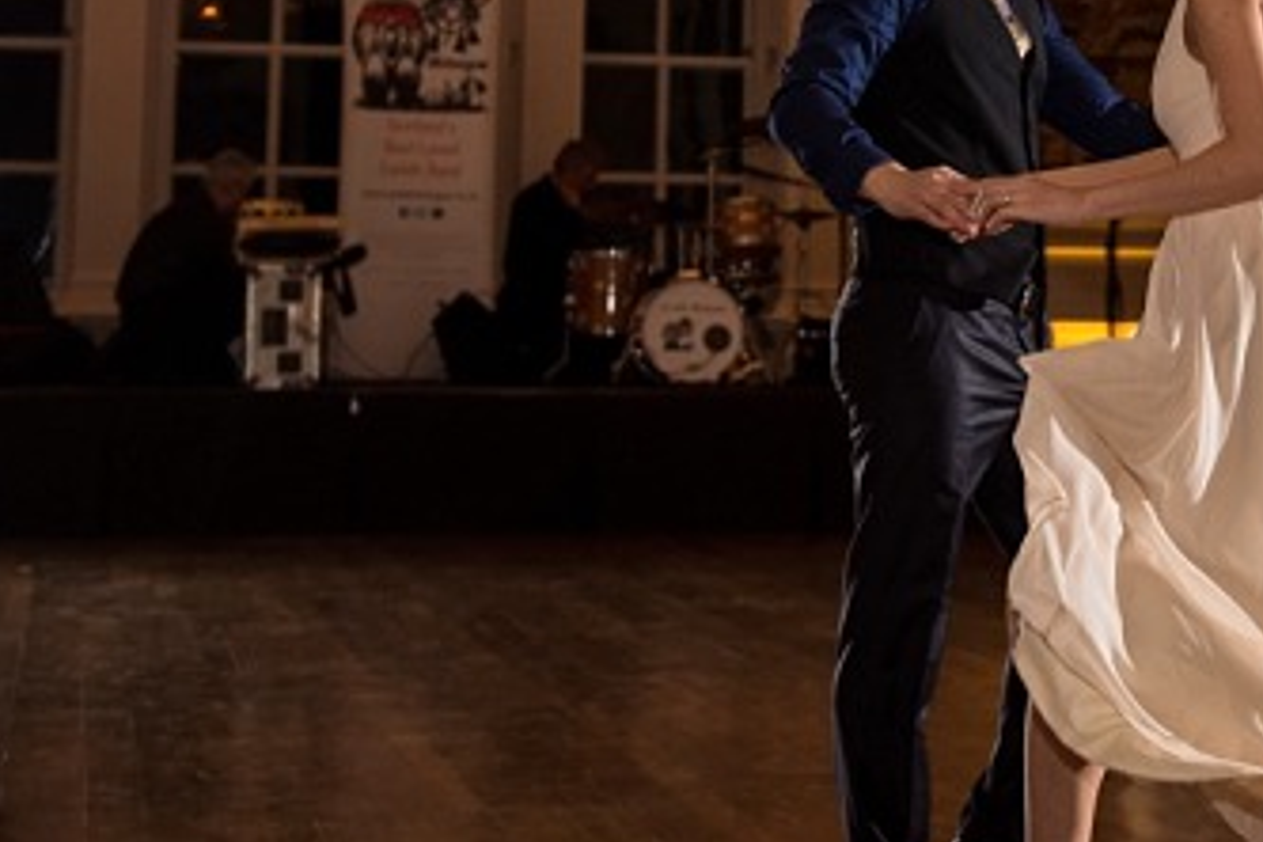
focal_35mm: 100
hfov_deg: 20.0
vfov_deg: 13.4
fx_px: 3508
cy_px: -64
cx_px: 1134
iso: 1600
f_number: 3.5
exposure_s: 1/160
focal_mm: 36
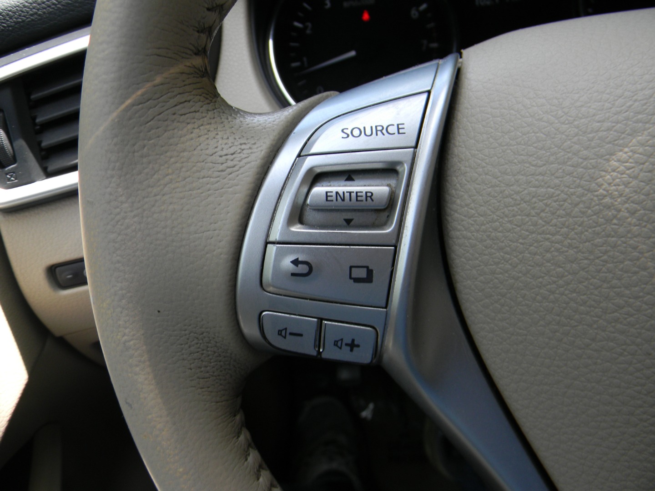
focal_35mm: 28
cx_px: 328
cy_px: 246
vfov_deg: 49.7
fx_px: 530
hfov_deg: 63.4
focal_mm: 5
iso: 80
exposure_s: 1/90.1
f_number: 3.5
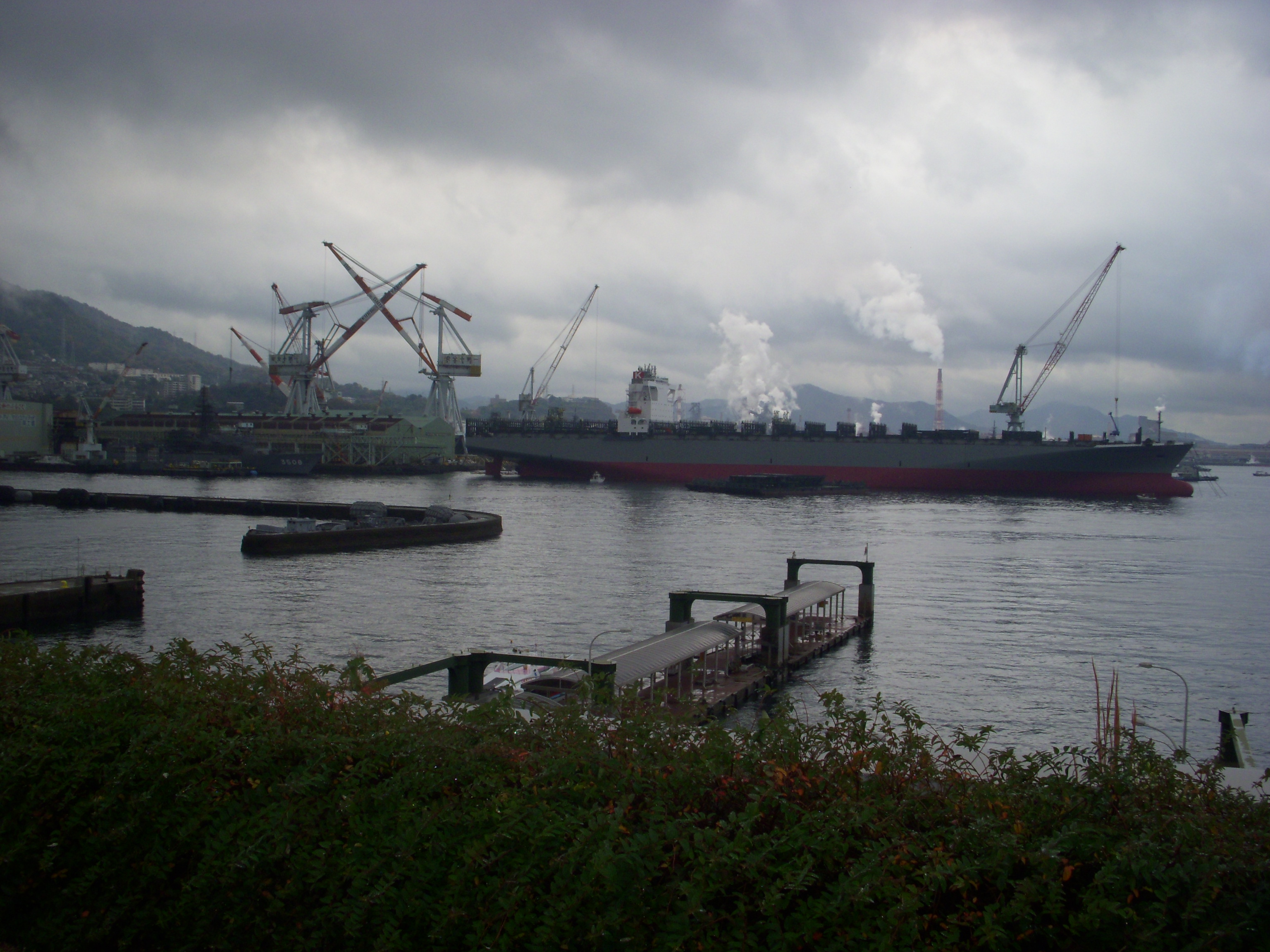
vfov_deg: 37.7
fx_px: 1394
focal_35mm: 38
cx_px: 635
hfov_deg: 49.0
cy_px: 476
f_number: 3.3
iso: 100
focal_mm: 6.3
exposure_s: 1/800
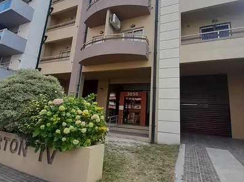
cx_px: 128
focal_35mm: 14
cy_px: 86
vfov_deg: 85.5
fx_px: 99
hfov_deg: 102.0
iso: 40
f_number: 2.2
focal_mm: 1.13
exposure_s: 1/240
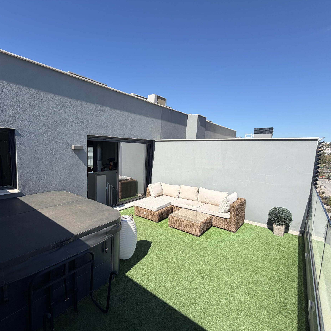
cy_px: 170
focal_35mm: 17
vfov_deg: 83.9
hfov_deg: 82.9
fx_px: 184
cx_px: 132
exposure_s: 1/770
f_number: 2.2
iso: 25
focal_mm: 2.22
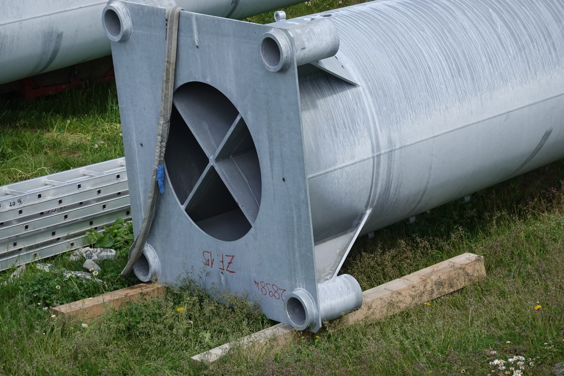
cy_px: 188
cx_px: 282
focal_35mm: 169
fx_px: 2647
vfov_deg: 8.1
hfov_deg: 12.2
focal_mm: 61.19
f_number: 6.3
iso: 125
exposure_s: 1/200
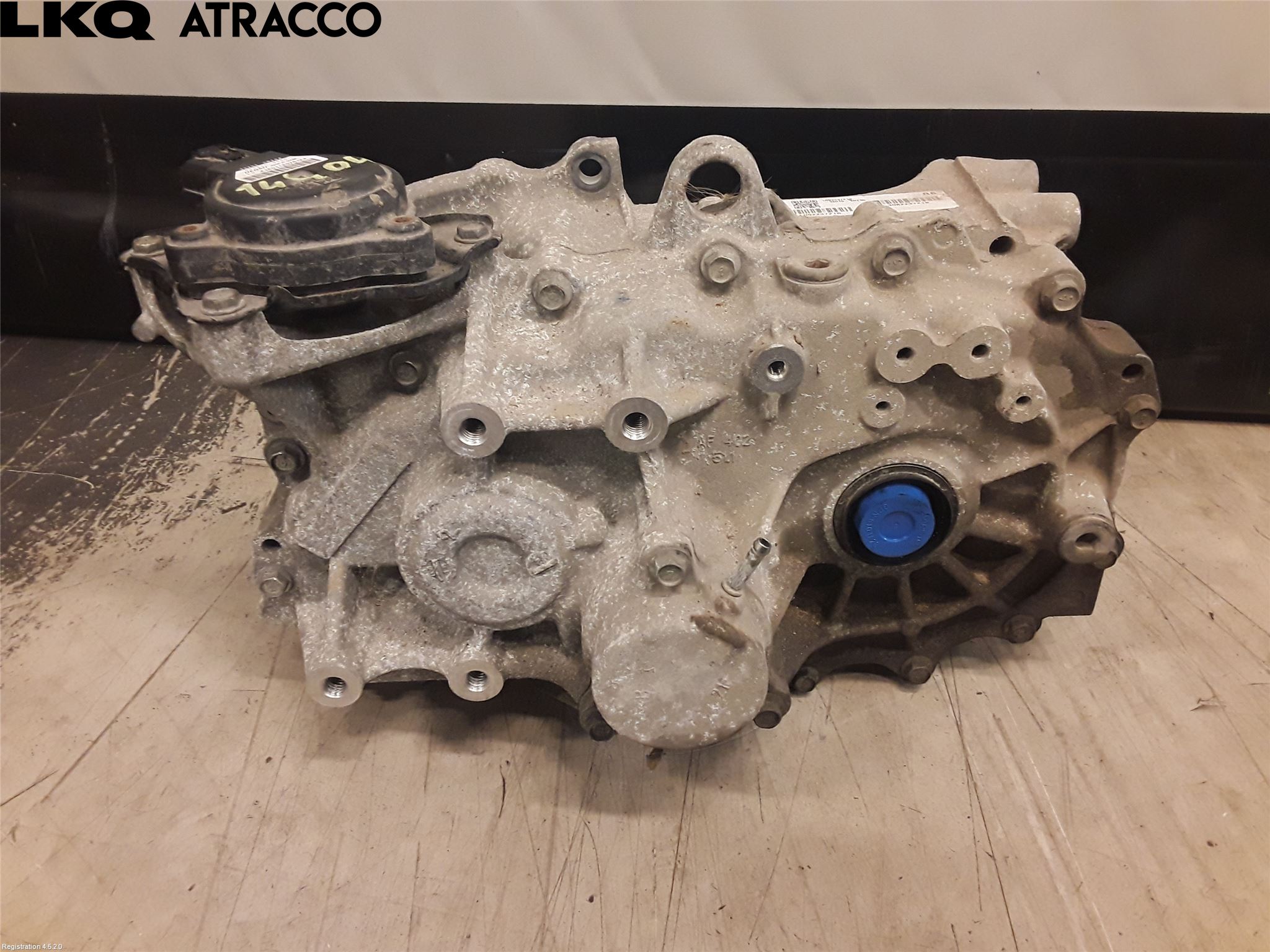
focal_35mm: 28
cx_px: 635
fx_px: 1027
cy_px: 476
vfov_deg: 49.7
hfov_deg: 63.4
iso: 125
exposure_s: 1/50
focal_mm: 2.91
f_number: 1.9
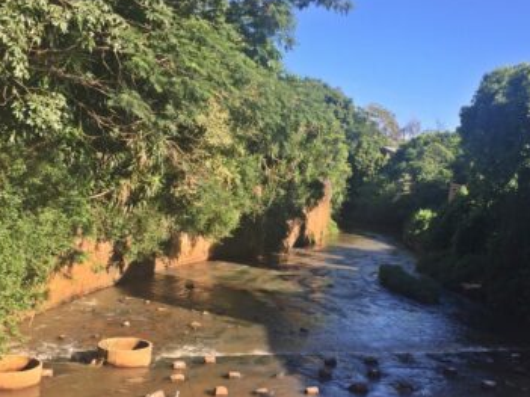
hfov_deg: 43.7
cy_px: 211
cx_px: 307
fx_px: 658
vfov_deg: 33.6
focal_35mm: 43
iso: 32
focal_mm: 4.15
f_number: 2.2
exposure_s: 1/732
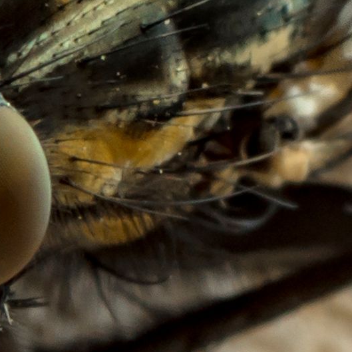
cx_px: 94
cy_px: 110
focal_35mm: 651
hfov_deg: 2.7
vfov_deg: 2.7
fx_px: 7489
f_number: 32
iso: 250
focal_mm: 90
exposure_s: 1/2
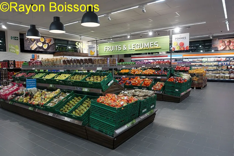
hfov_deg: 73.7
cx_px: 117
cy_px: 78
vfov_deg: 53.1
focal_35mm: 24
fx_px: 156
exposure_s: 1/50
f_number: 2.8
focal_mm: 8.8
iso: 125
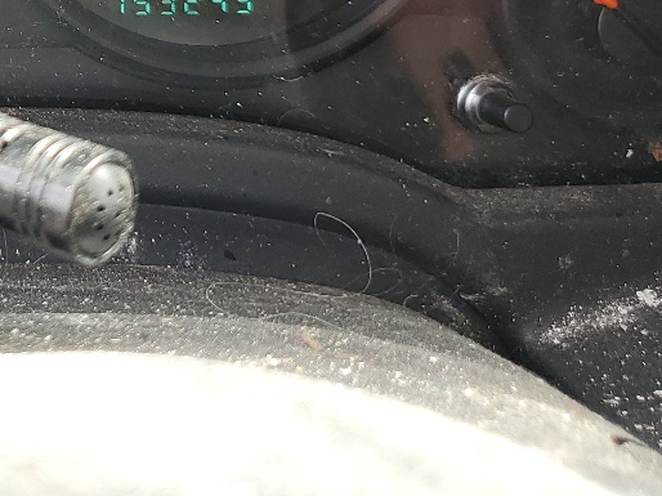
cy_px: -197
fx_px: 1548
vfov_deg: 16.9
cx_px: -161
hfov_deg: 22.1
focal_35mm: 81
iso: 50
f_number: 1.5
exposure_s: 1/125
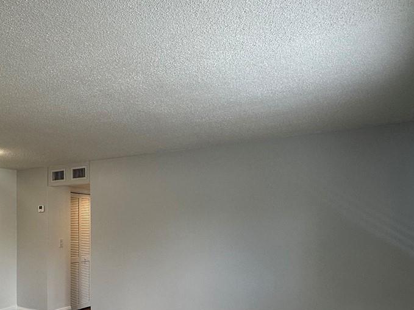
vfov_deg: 42.1
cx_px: 88
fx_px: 395
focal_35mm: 33
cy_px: 216
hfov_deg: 52.1
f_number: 2.2
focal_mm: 2.22
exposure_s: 1/120
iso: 100
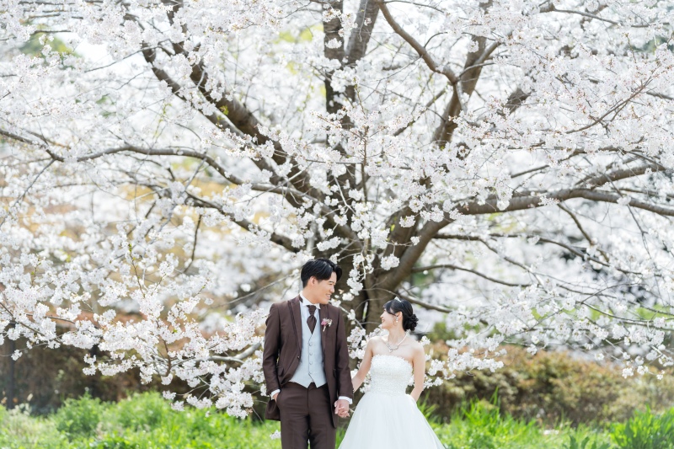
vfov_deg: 10.2
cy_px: 224
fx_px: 2527
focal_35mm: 135
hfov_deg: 15.2
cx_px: 337
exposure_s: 1/1600
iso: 200
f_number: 2.5
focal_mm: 135
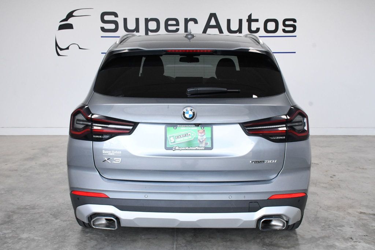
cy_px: 125
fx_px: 417
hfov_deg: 48.5
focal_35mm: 40
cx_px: 188
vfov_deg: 33.4
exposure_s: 1/400
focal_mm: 27
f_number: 10
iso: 2500
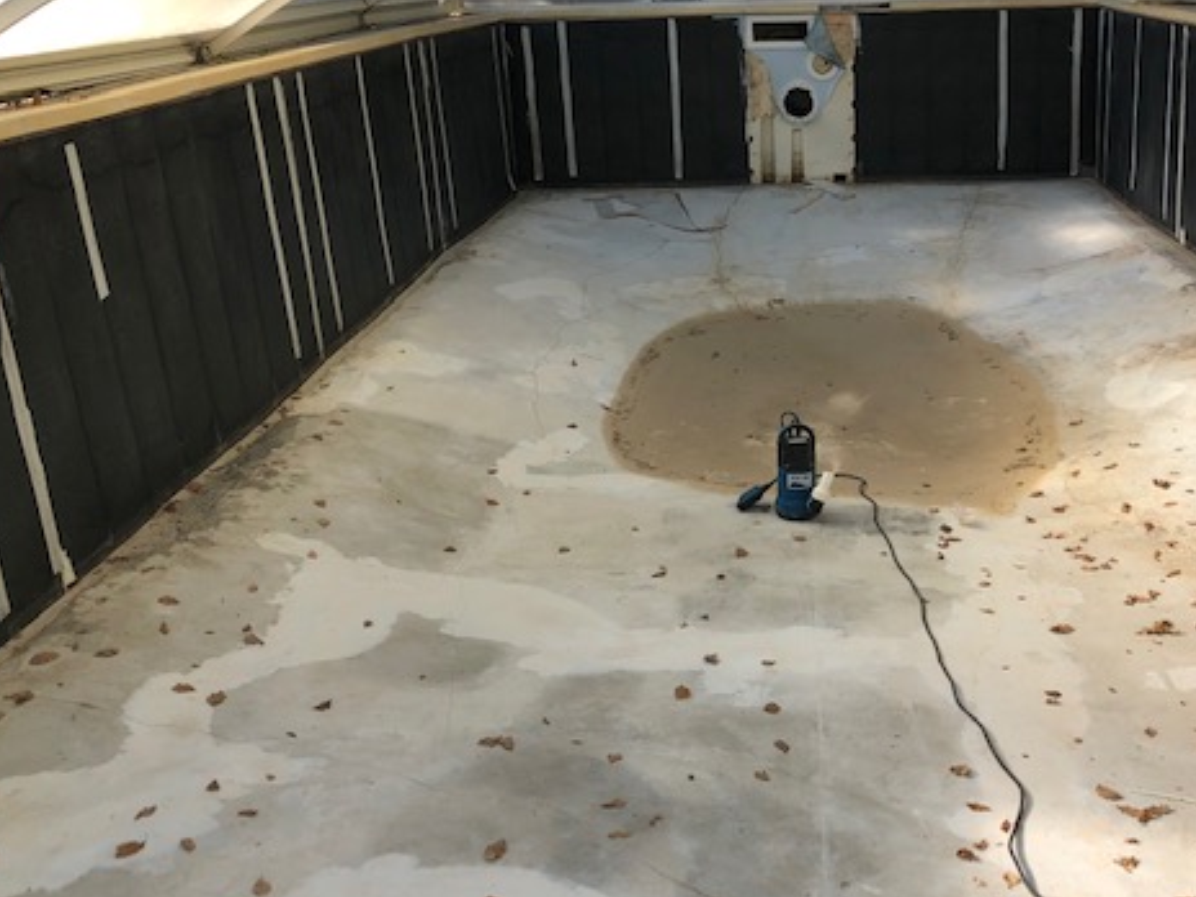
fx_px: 1382
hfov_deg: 46.4
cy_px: 302
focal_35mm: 40
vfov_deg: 35.6
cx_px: 753
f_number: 1.8
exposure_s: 1/1033
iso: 20
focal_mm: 3.99
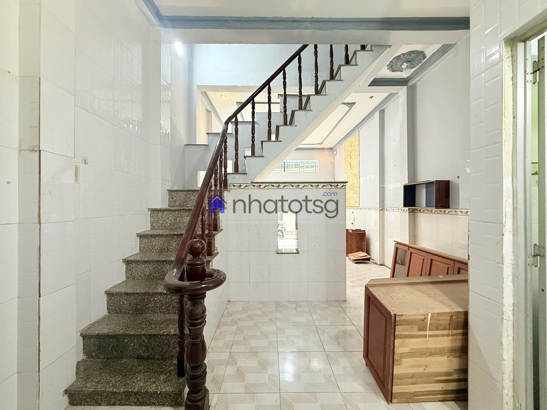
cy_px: 205
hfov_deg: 102.1
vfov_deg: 85.7
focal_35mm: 14
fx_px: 221
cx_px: 274
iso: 250
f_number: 2.2
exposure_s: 1/50
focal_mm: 2.22
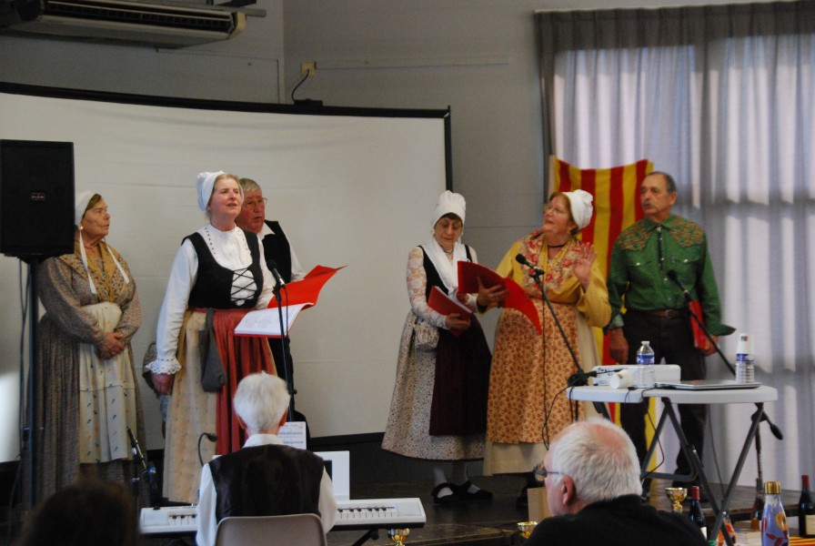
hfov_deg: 21.9
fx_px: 2108
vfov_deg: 14.8
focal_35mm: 93
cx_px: 408
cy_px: 273
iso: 1600
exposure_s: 1/125
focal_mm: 62
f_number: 5
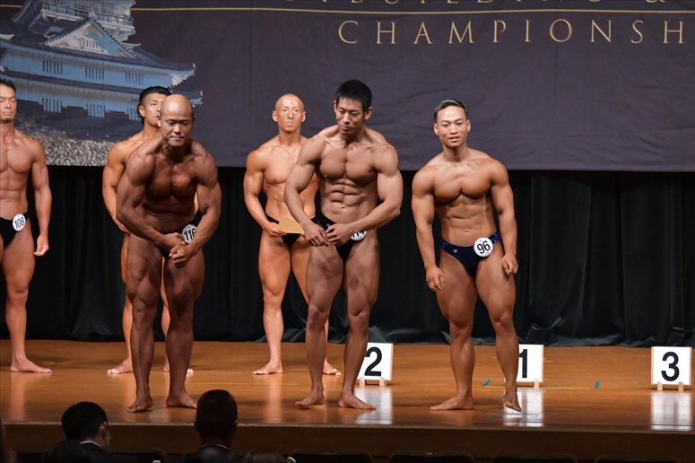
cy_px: 232
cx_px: 348
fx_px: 3898
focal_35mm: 202
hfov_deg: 10.2
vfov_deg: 6.8
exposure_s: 1/400
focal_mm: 135
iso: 6400
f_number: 5.6
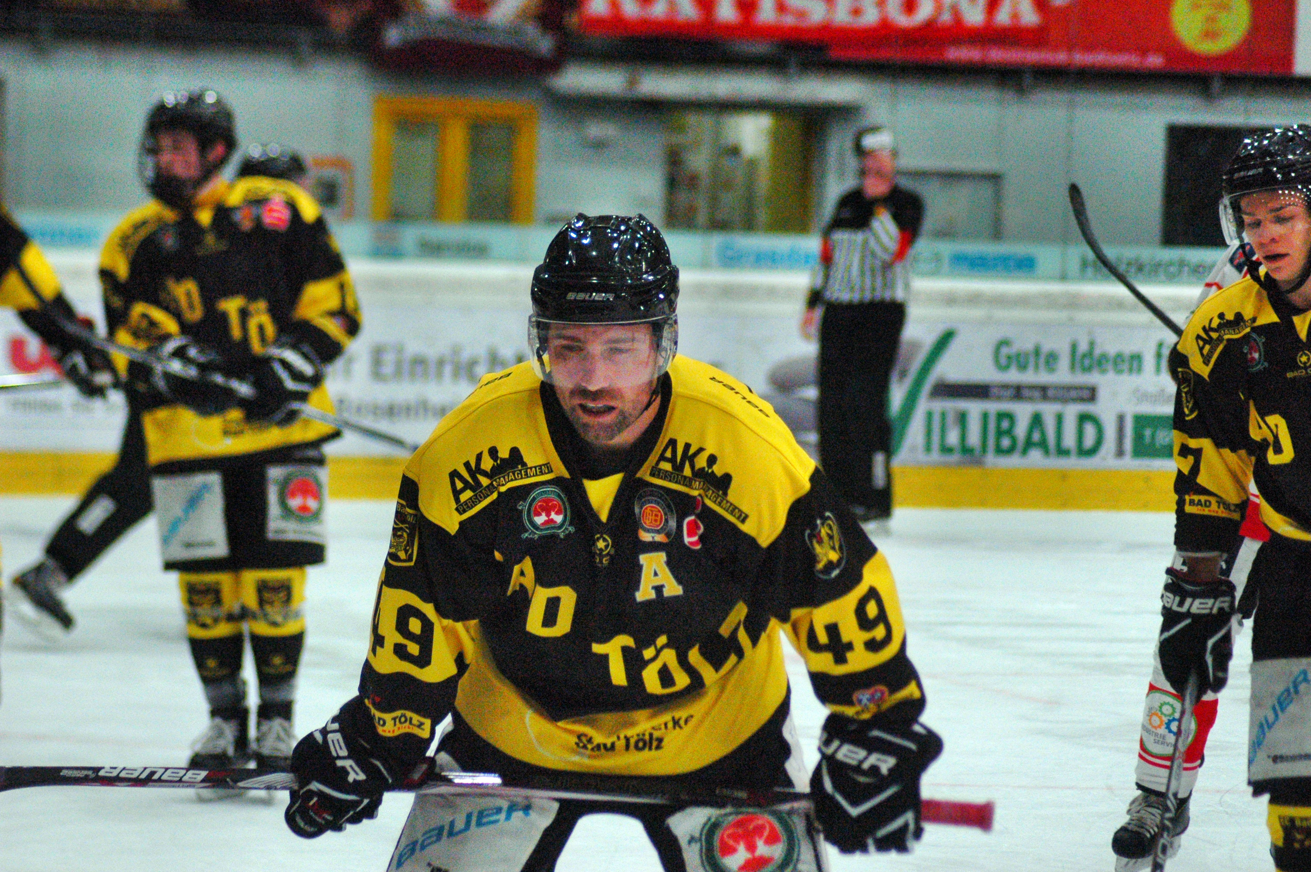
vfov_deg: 6.8
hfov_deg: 10.2
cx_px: 656
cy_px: 436
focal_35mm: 202
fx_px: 7368
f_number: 4.5
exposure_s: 1/500
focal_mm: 135
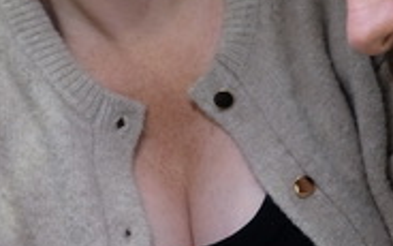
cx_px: 158
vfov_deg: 7.5
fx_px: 1864
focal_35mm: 174
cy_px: 195
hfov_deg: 12.0
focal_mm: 19.6
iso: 800
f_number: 4
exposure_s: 1/60
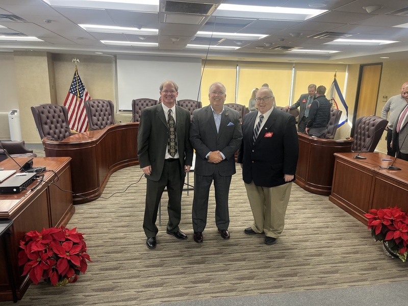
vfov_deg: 53.1
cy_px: 153
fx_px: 306
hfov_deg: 67.3
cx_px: 204
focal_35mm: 26
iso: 80
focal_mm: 5.1
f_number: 1.6
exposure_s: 1/120
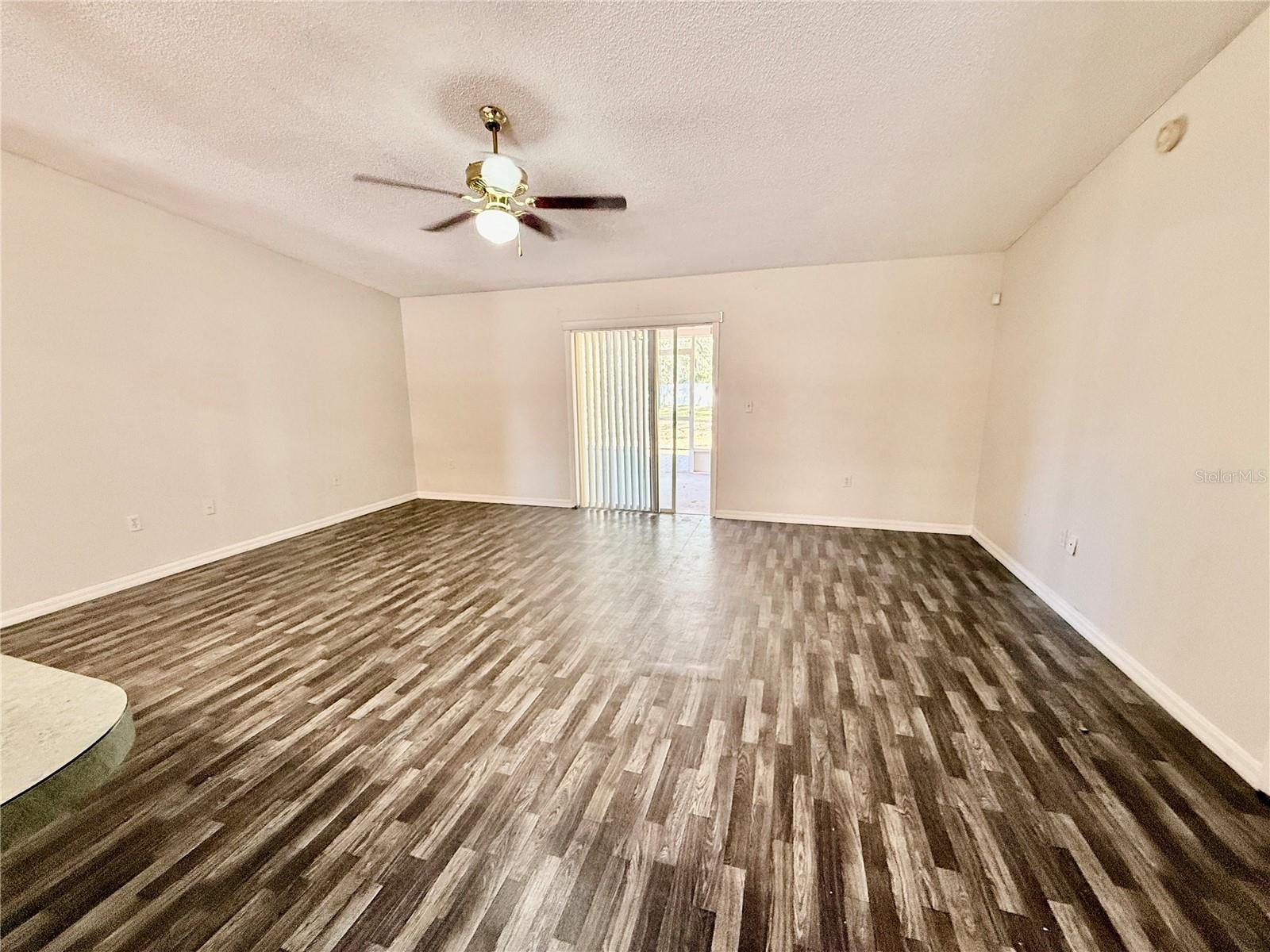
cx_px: 635
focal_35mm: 14
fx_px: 514
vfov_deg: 85.7
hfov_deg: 102.1
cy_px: 476
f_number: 2.2
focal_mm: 2.22
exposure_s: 1/120
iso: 400
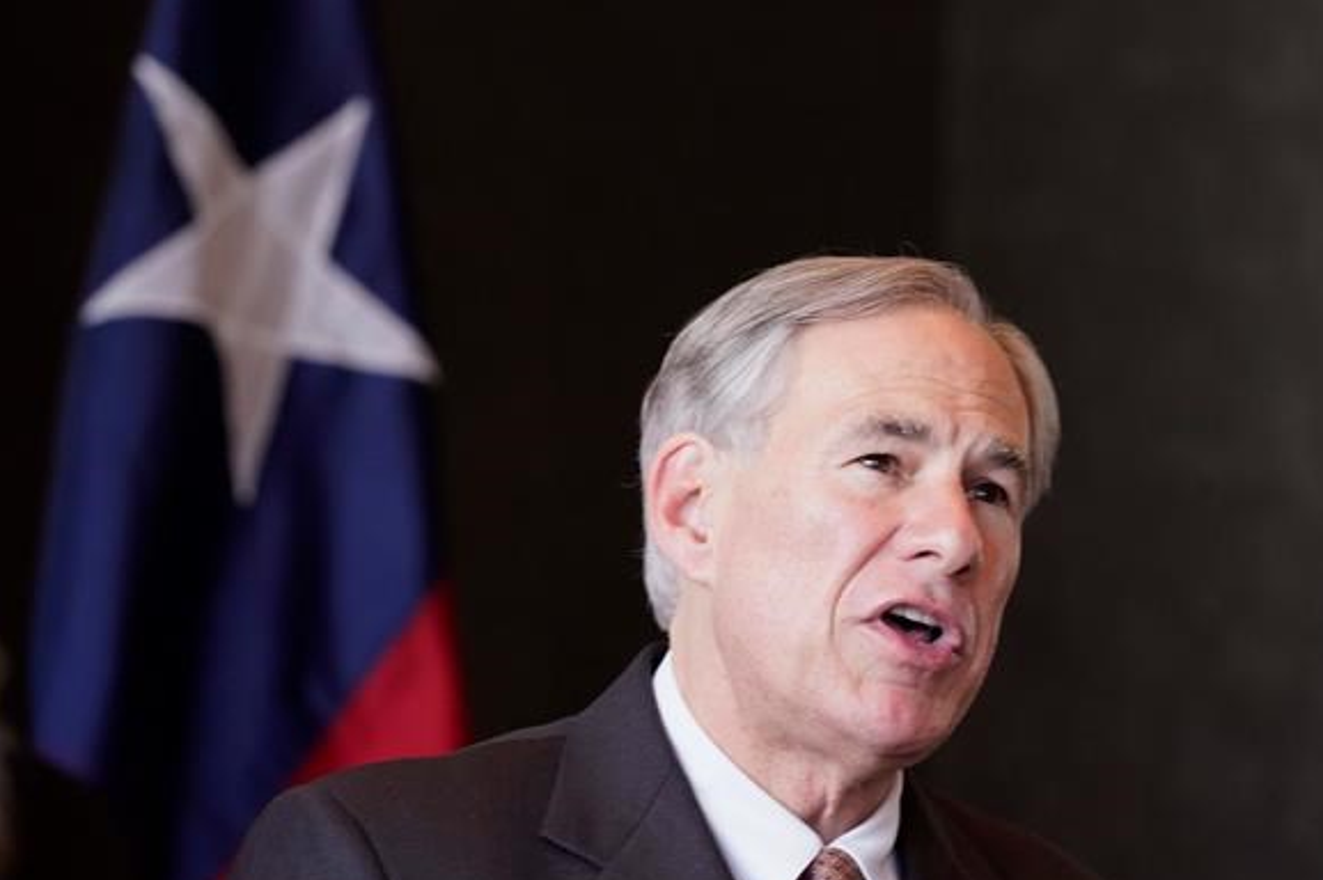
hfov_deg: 8.6
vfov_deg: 5.7
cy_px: 416
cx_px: 743
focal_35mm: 239
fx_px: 8778
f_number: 6.3
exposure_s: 1/320
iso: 6400
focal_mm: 212
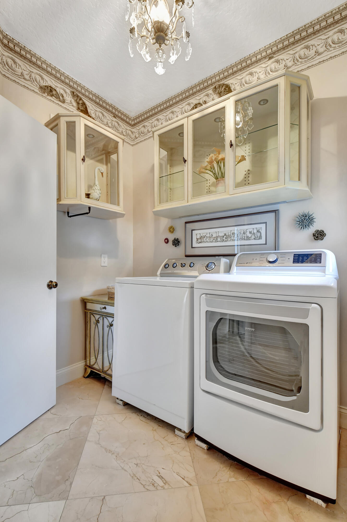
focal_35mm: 15
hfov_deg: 77.3
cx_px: 174
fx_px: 217
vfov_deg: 100.4
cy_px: 261
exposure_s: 1/4
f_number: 8
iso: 640
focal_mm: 10
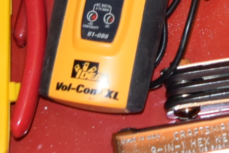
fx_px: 1133
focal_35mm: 178
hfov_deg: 11.4
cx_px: 262
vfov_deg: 7.2
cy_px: -218
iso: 720
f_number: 3.5
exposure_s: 1/60
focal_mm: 18
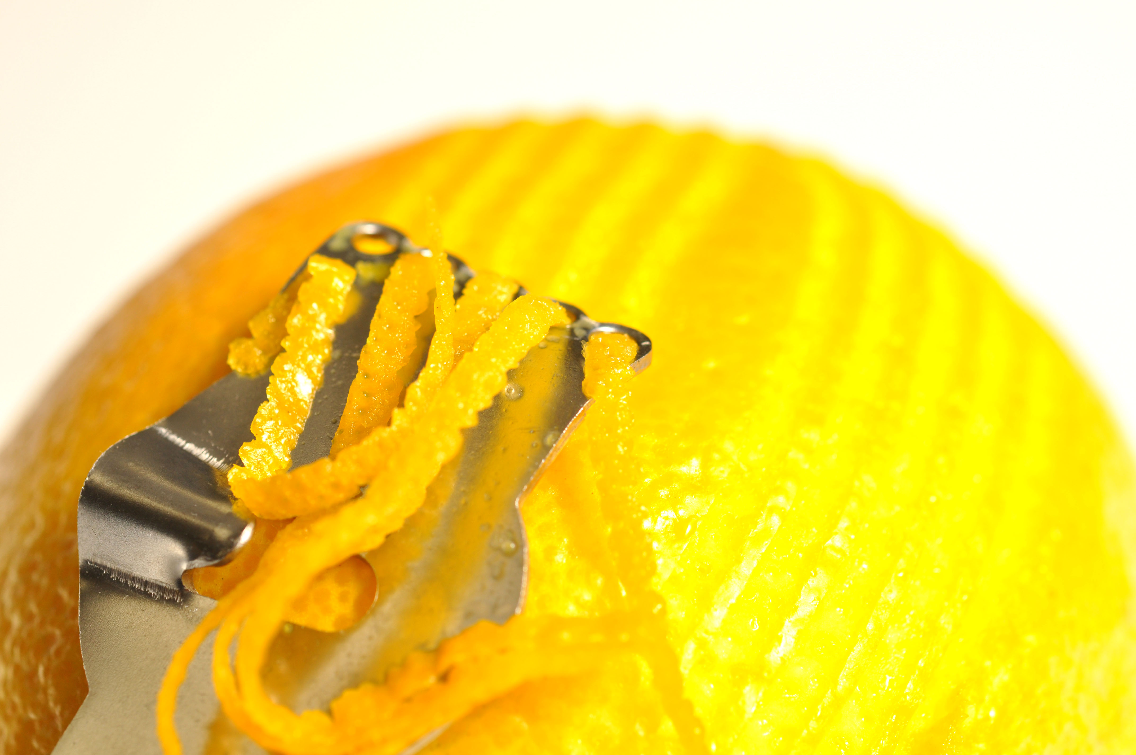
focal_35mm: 90
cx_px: 568
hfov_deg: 22.6
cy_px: 378
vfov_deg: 15.2
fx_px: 2837
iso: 250
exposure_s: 1/125
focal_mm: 60
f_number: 8
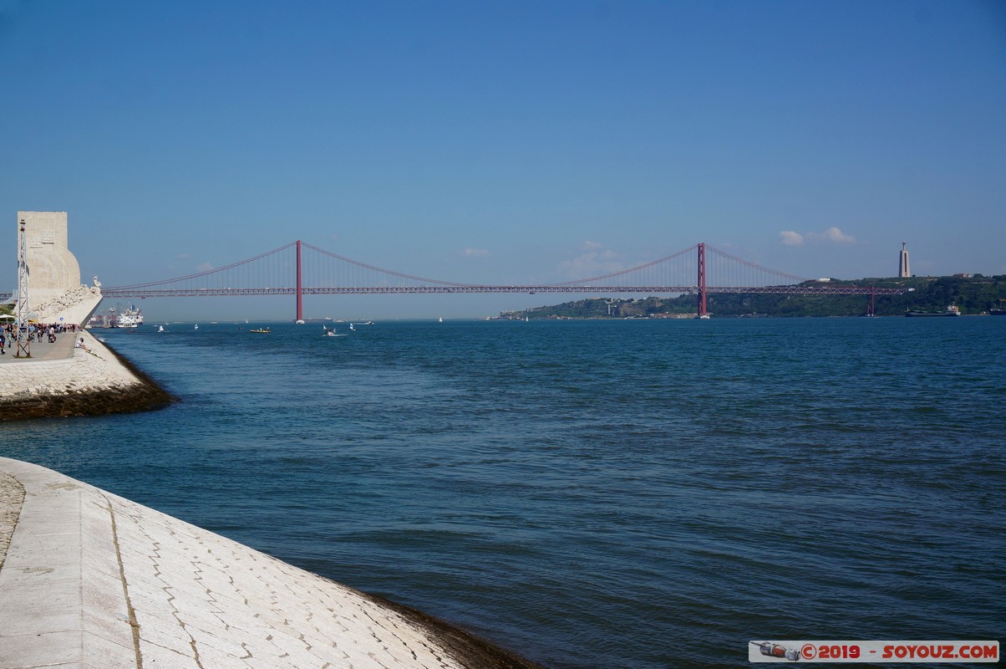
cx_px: 503
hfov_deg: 43.6
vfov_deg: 29.8
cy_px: 334
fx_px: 1256
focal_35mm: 45
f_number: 9
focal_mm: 30
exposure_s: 1/400
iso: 100
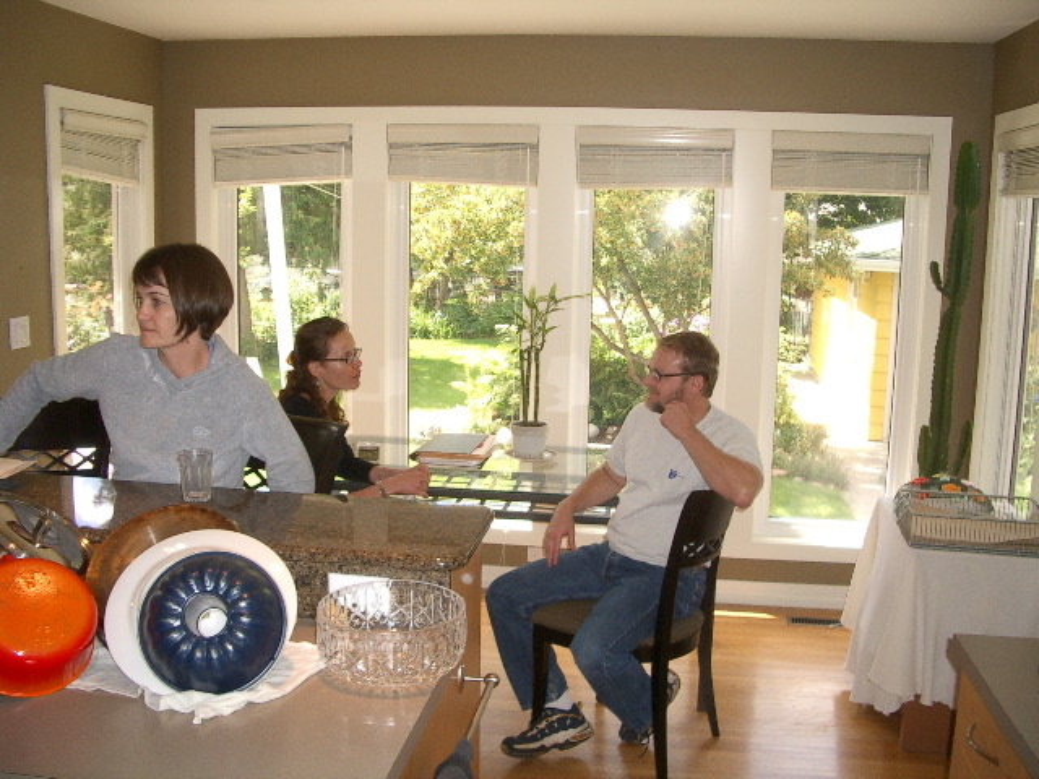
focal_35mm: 35
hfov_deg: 52.6
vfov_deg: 40.7
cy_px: 390
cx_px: 520
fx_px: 1051
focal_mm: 5.8
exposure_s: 1/250
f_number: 2.6
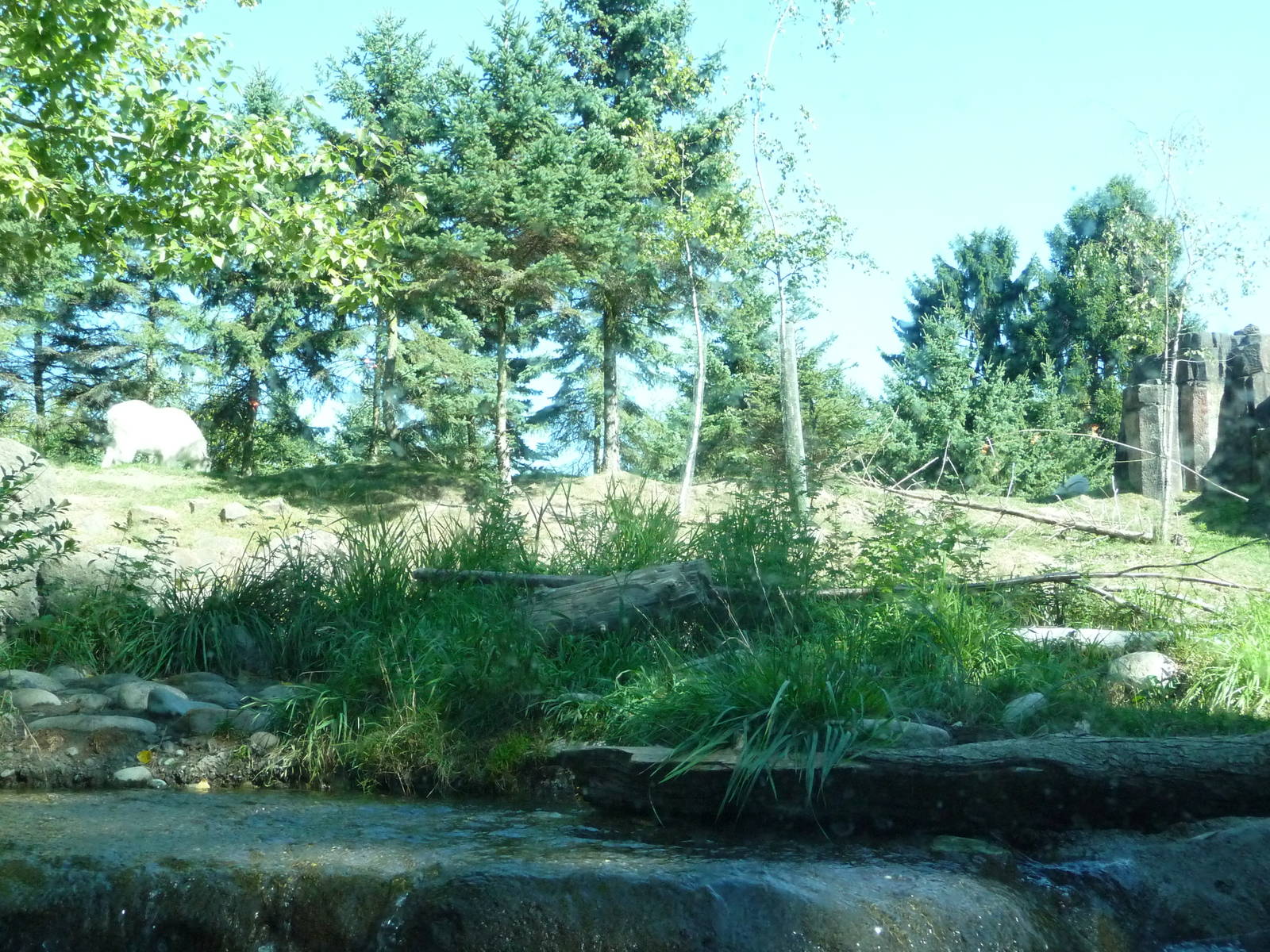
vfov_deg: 30.3
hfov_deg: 39.7
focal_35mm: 48
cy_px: 476
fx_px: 1761
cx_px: 635
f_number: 4.2
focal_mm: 8
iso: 400
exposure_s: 1/320
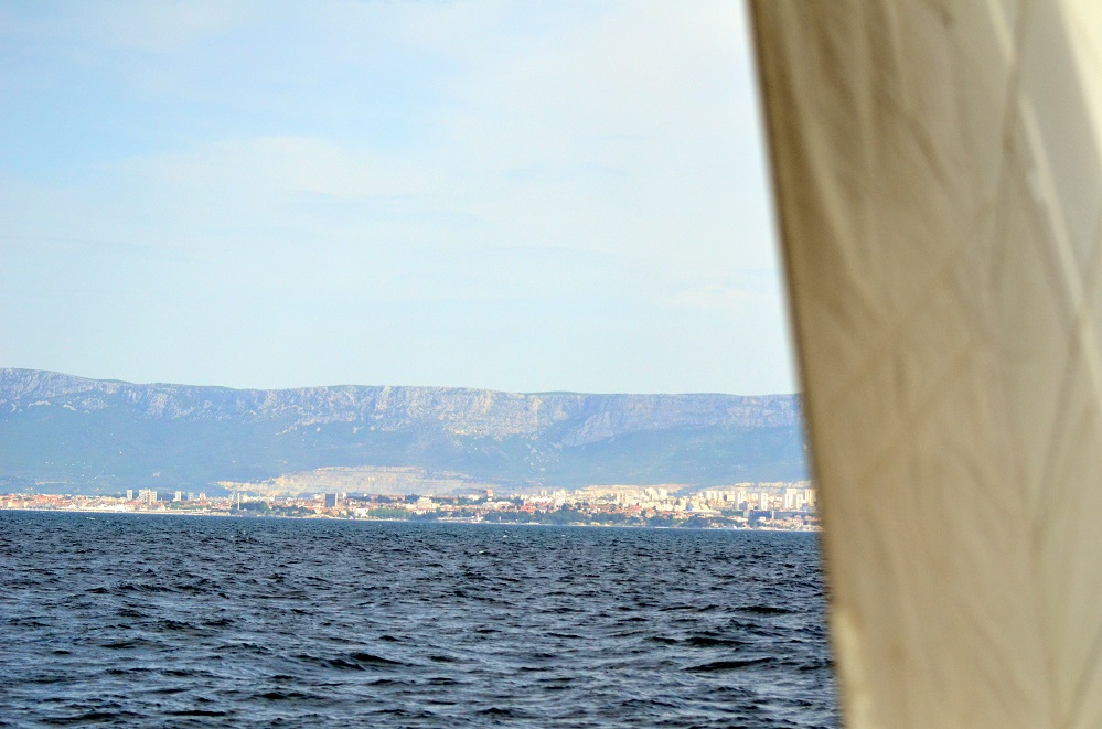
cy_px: 364
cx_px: 551
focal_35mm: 105
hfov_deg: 19.5
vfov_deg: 13.0
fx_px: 3207
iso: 800
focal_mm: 70
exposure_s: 1/8000
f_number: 4.5
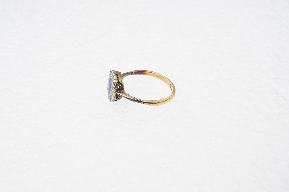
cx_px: 144
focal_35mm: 45
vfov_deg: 29.9
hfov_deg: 43.6
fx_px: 361
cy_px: 96
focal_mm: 30
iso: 800
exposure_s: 1/100
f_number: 22
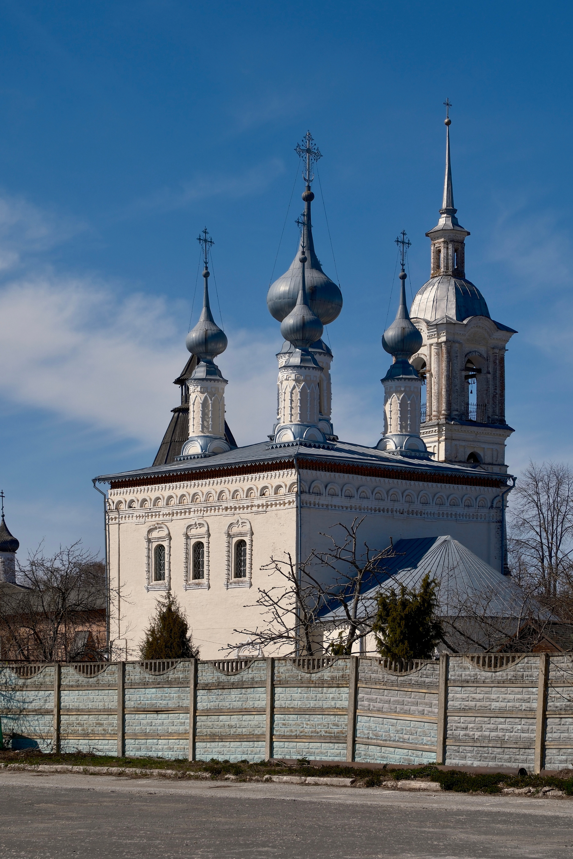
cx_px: 286
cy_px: 430
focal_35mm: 77
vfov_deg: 26.3
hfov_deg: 17.7
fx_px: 1838
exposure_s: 1/1000
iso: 160
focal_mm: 51.6
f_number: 8
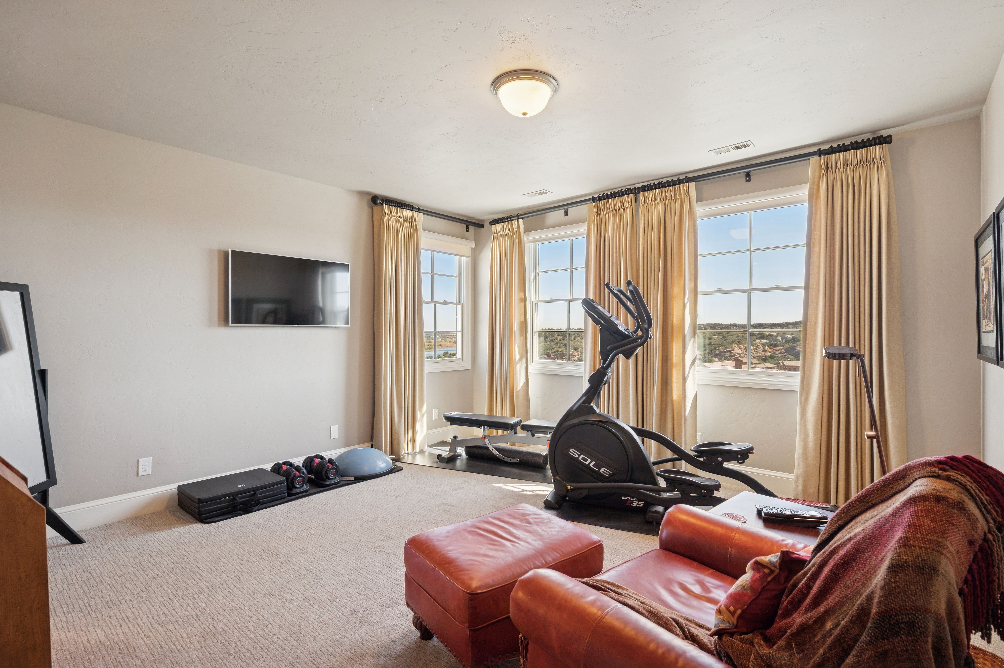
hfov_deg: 95.0
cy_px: 334
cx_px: 502
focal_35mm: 16
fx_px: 460
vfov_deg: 72.0
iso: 400
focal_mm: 16.5
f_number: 9
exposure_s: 1/100
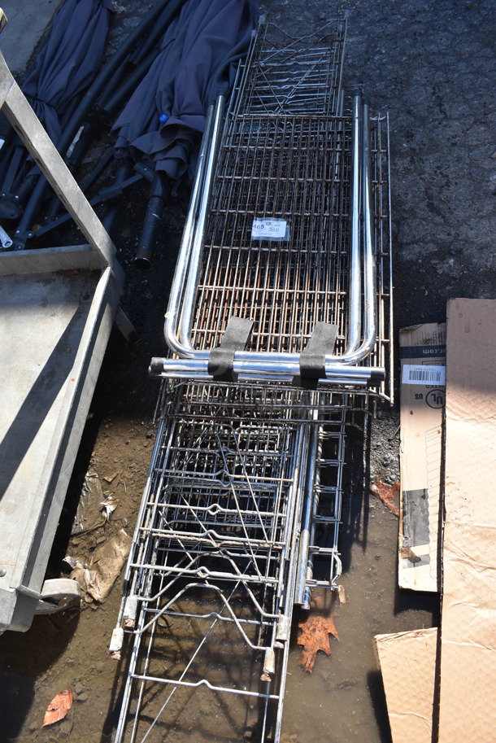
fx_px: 619
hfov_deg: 43.7
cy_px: 372
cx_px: 248
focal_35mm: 30
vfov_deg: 61.9
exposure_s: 1/320
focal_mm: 20
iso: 200
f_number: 7.1
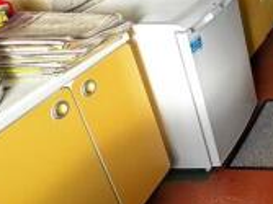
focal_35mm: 49
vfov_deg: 28.1
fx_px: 386
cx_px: 406
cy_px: 6
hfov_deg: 27.4
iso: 50
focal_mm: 2.22
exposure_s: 1/99
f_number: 2.2
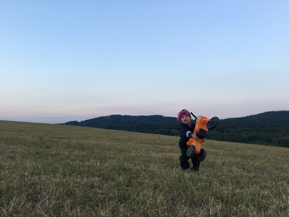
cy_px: 108
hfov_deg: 61.7
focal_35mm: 29
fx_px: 242
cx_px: 144
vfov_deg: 48.2
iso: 25
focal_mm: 4.15
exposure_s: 1/50
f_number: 2.2
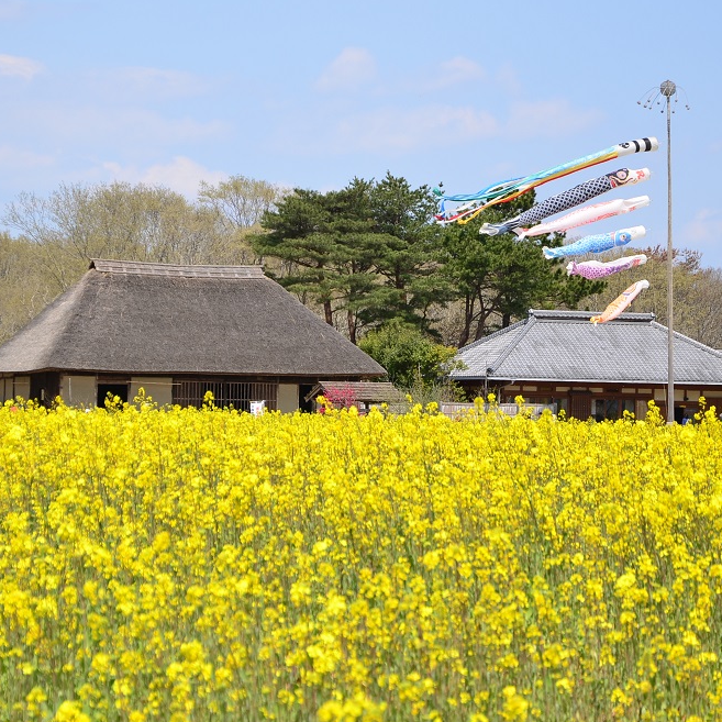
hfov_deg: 13.4
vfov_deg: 13.4
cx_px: 310
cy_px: 291
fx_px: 3068
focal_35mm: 130
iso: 100
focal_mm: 56
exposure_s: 1/500
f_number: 5.3
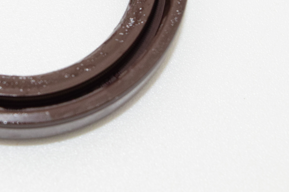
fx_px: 1359
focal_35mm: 169
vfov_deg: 8.0
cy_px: -44
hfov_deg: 12.1
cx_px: 36
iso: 1600
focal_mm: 45
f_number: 11
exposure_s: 1/60
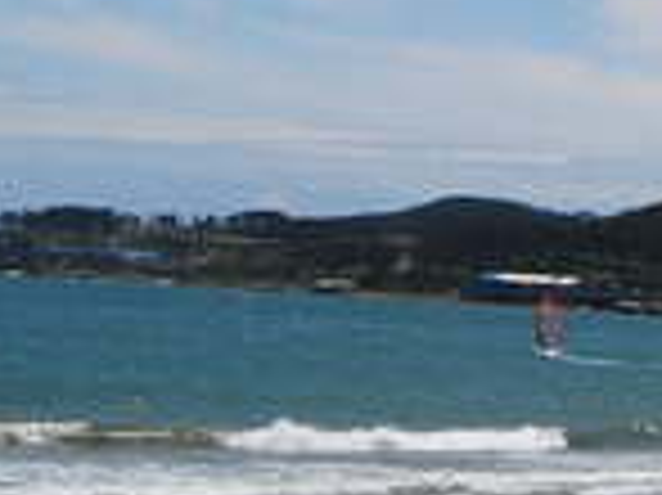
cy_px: 11
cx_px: 880
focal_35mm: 124
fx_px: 2369
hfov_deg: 15.1
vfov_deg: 11.8
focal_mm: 18
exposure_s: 1/200
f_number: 13
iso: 100
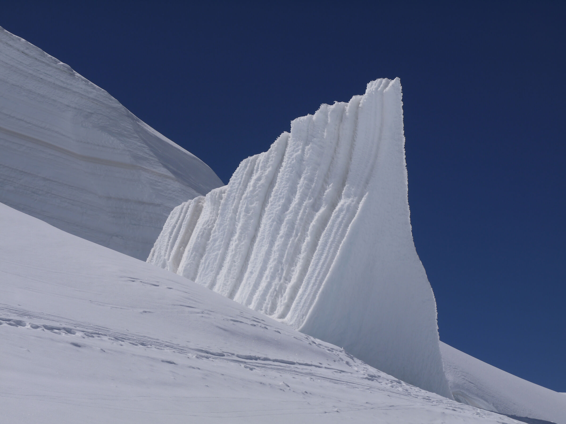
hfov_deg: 26.3
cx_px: 283
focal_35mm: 74
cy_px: 212
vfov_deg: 19.9
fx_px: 1210
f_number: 13
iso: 100
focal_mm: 37
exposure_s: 1/800
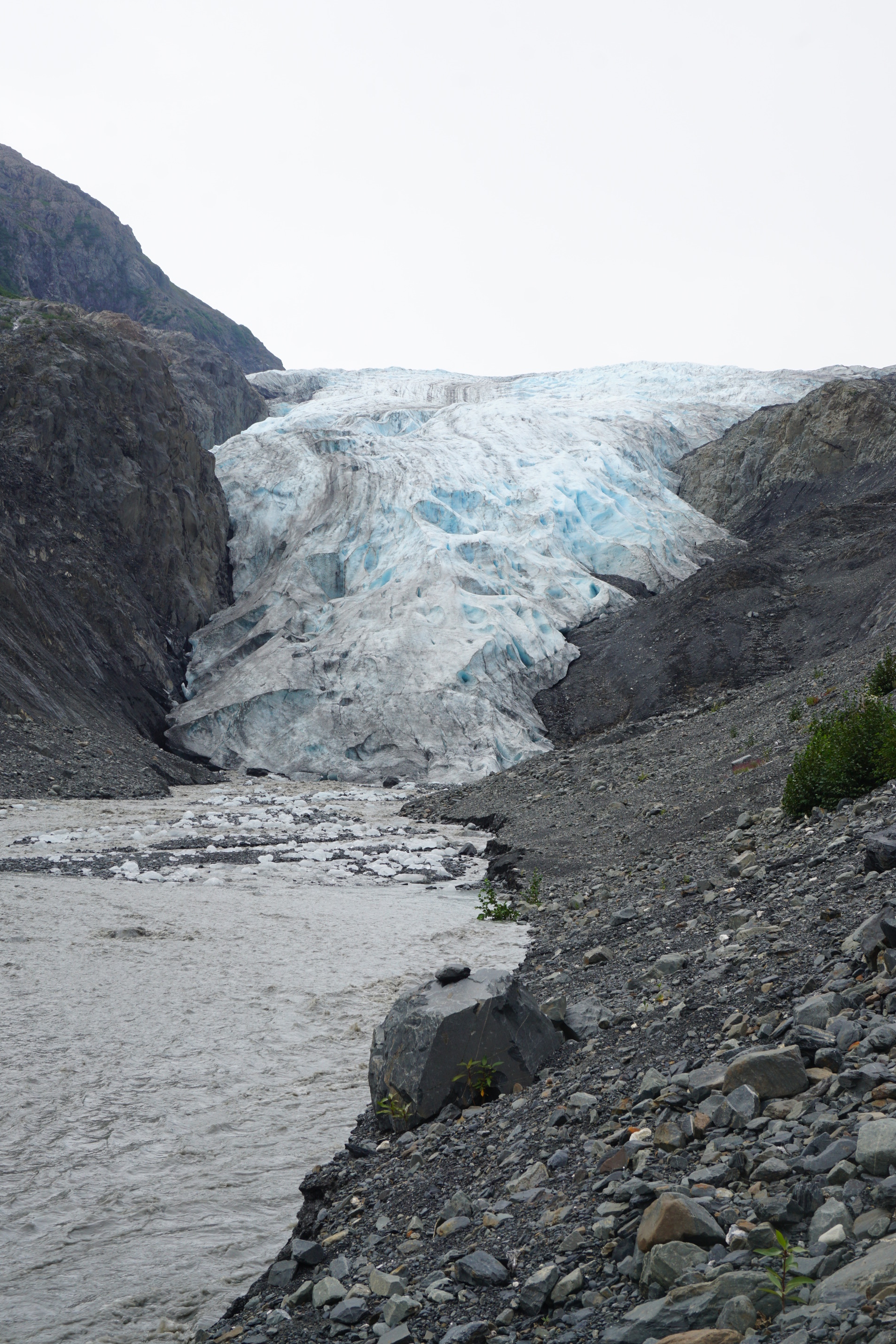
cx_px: 450
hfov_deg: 27.8
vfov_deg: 40.7
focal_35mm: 49
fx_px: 1811
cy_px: 649
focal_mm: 31
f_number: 11
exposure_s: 1/160
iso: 100
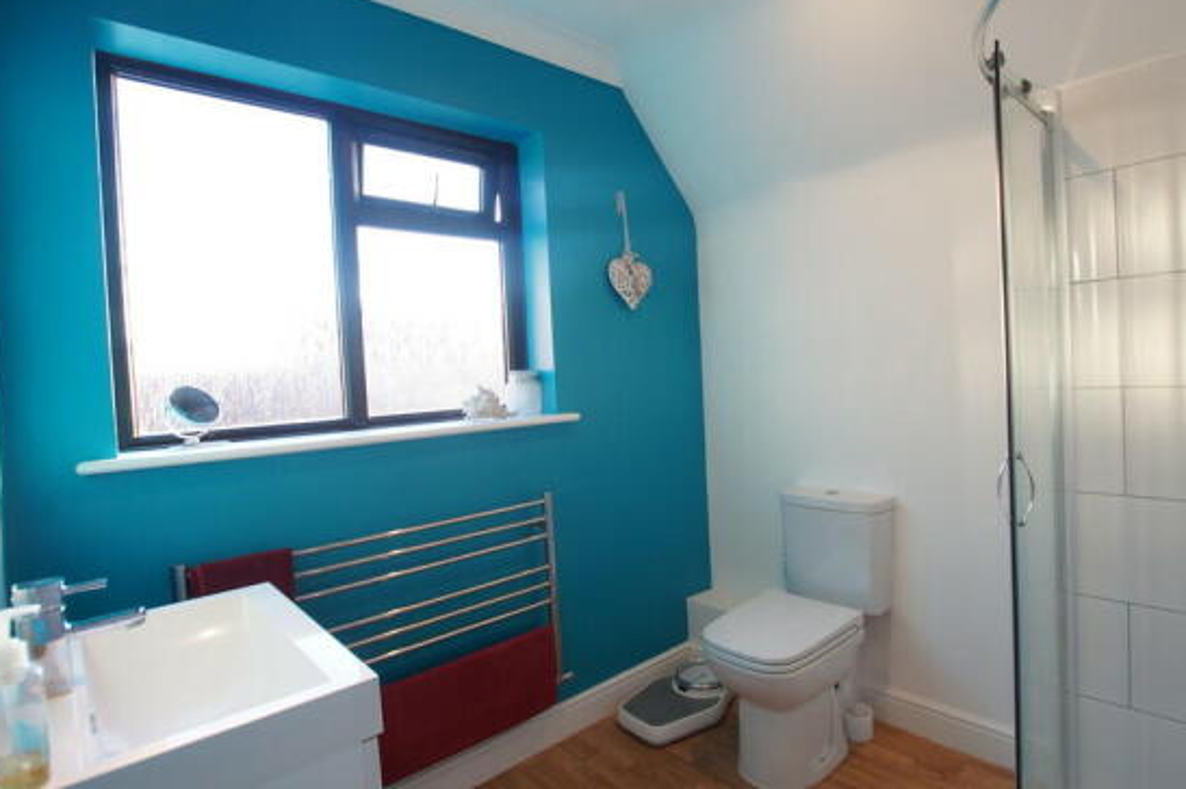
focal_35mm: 18
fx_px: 593
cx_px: 683
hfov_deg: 89.4
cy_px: 378
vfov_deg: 67.3
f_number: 4
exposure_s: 1/60
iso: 400
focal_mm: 10
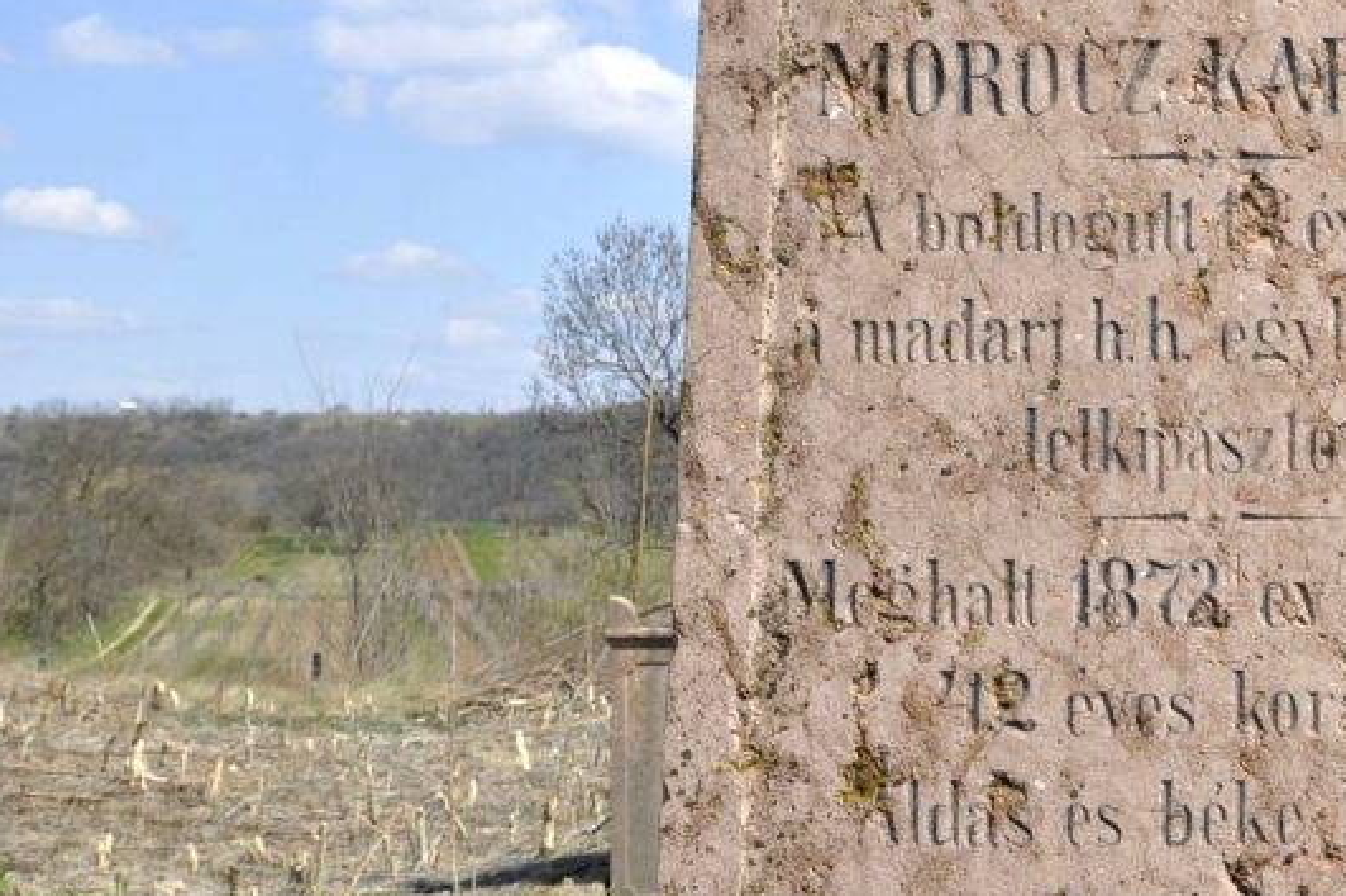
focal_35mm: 75
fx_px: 2802
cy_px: 367
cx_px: 1169
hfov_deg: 26.3
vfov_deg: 18.1
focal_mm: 26
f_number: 9
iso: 200
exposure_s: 1/320
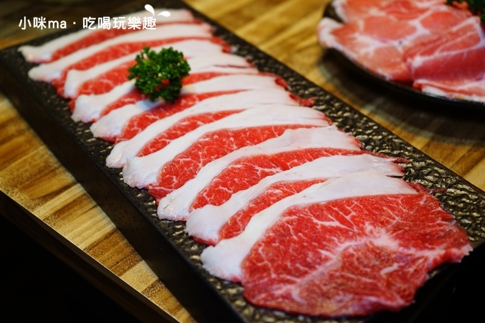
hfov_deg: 41.1
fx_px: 646
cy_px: 162
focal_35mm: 48
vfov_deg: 28.1
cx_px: 242
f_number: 4.5
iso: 800
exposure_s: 1/60
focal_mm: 48
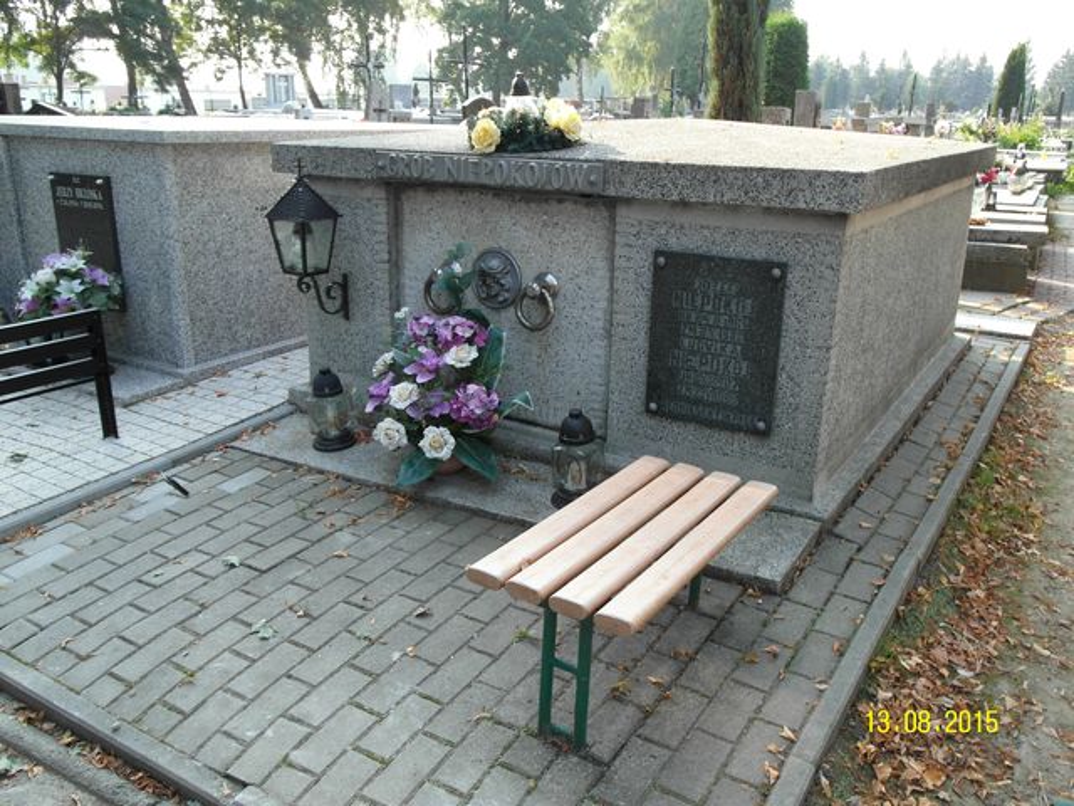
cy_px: 403
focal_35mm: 30
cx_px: 537
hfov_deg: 60.0
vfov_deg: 46.8
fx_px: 931
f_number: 3.6
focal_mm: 6.5
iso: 80
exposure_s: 1/90
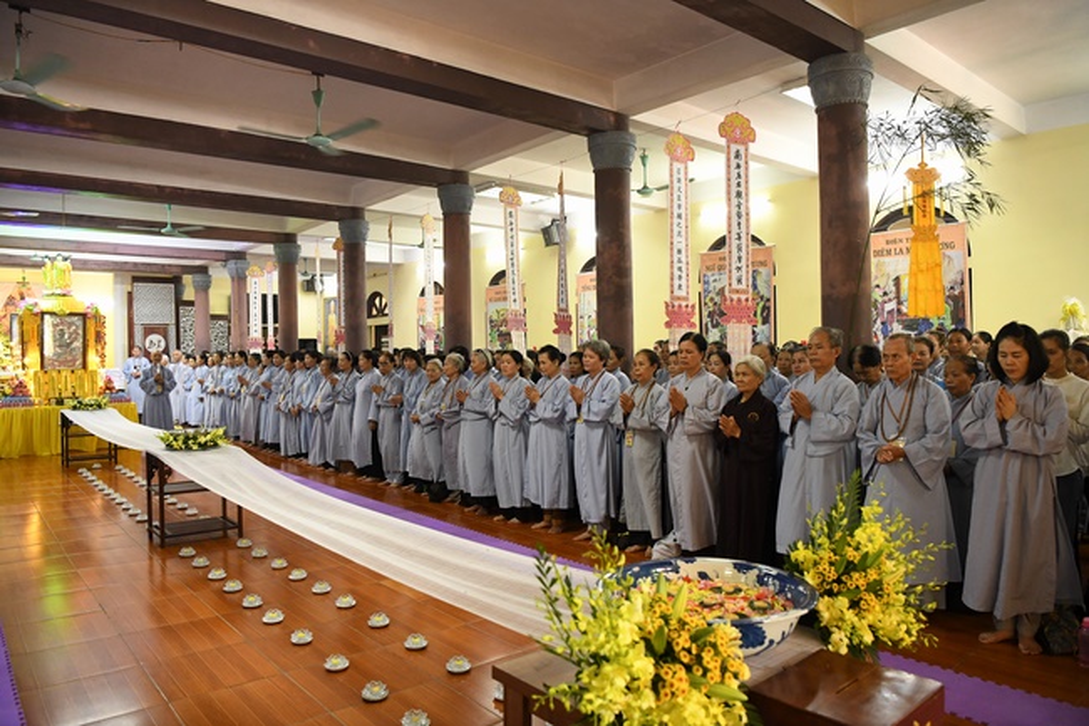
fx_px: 726
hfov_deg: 73.8
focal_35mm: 24
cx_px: 544
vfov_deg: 53.1
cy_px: 363
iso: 4000
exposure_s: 1/125
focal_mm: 24
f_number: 3.5
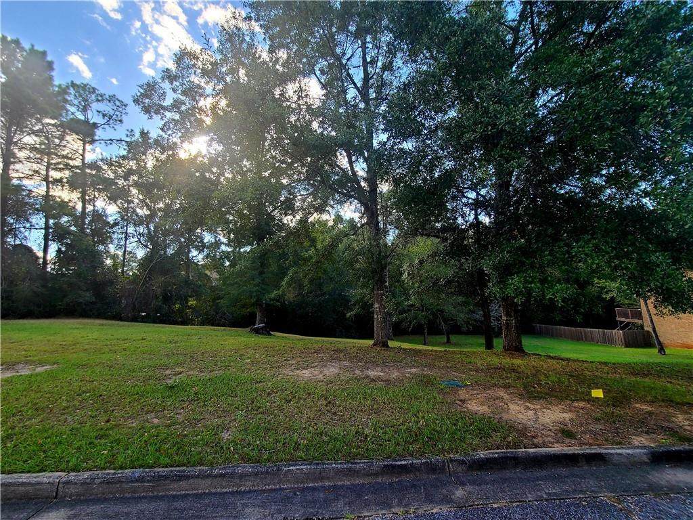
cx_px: 346
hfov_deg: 106.2
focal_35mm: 13
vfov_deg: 89.9
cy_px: 260
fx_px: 260
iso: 50
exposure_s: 1/222
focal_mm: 2.2
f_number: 2.2
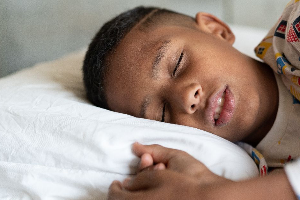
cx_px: 229
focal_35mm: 86
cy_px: 95
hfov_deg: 23.4
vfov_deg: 15.9
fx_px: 717
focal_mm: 50
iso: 800
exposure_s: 1/800
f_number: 1.4
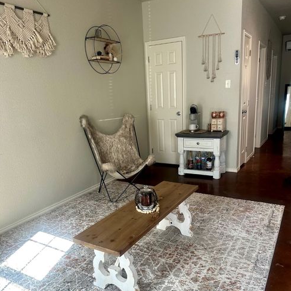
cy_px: 164
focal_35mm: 29
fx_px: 276
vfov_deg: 55.5
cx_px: 148
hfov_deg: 55.6
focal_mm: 6.86
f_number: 1.78
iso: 125
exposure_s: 1/60
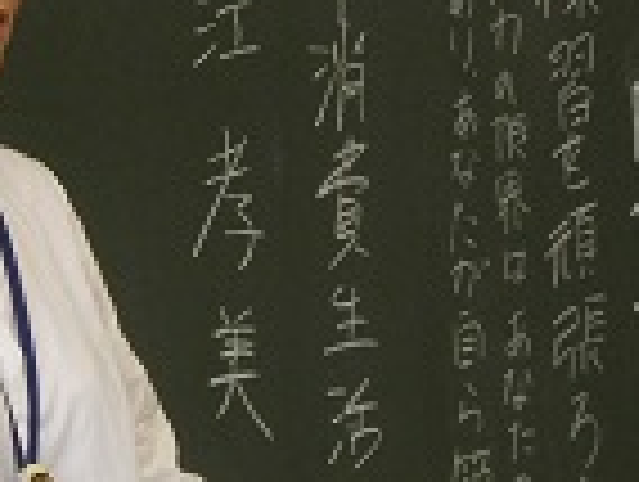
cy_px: 131
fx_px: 6842
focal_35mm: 370
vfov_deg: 4.0
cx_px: -22
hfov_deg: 5.3
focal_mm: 22.9
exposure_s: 1/125
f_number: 5.3
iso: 320
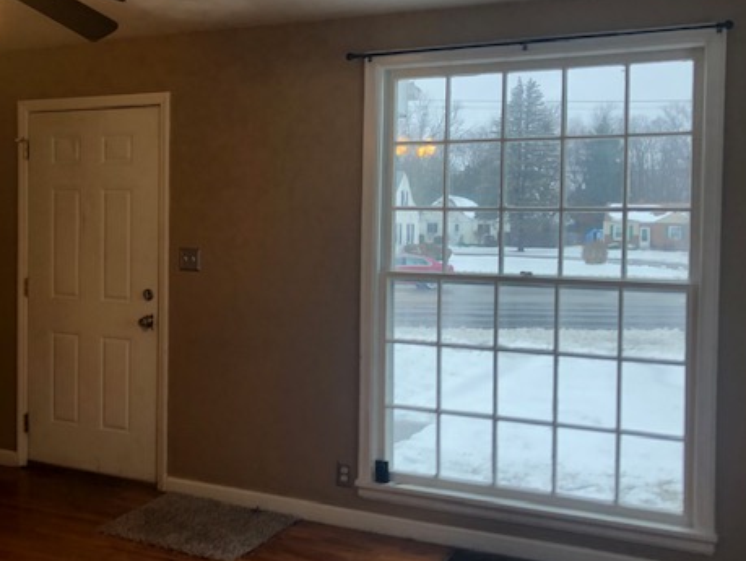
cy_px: 239
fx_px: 841
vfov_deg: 36.8
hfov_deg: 47.6
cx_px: 312
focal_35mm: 39
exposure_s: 1/120
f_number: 1.8
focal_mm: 3.99
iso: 64
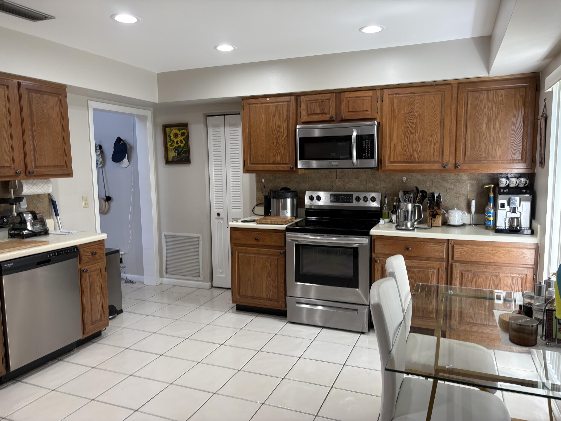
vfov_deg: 53.1
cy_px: 210
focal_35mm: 26
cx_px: 280
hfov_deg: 67.3
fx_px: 421
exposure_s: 1/60
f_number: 1.6
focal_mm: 5.96
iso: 80
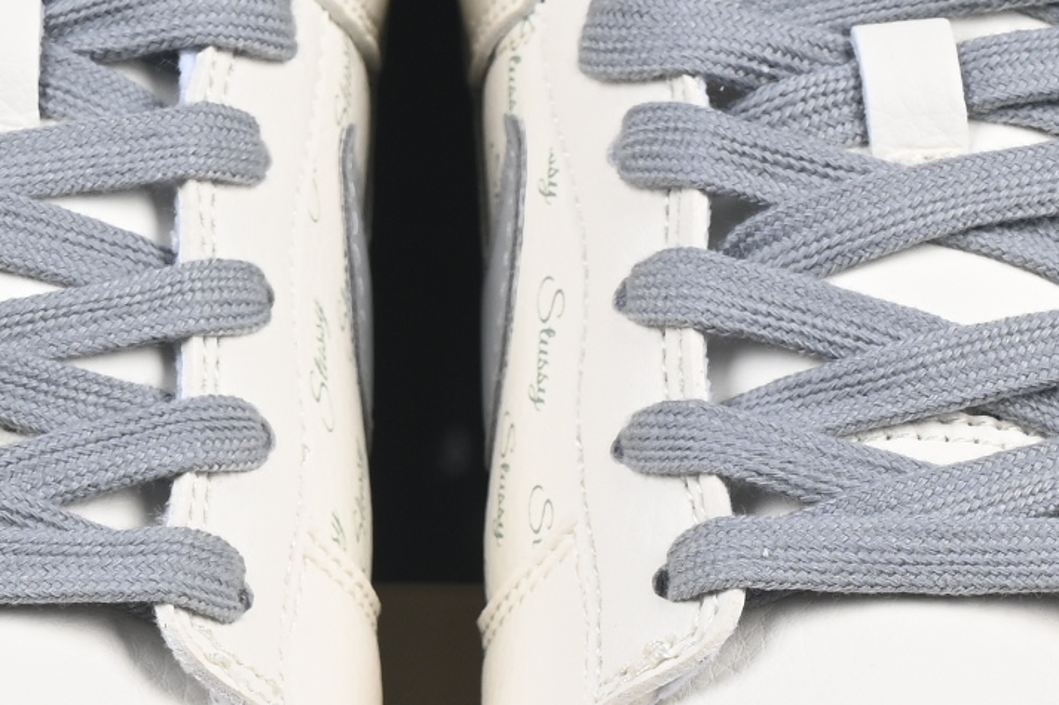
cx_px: 434
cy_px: 646
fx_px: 8617
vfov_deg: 4.7
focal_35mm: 293
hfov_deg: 7.0
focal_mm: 50
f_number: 8
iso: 160
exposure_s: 1/80
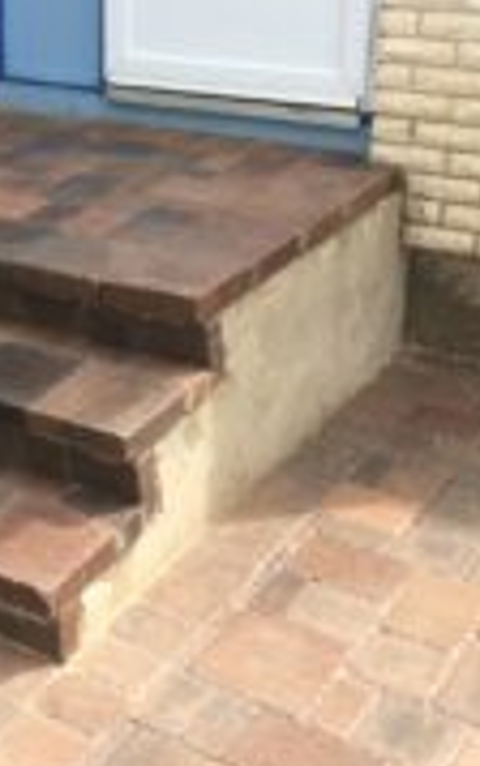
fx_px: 1276
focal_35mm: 61
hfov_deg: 20.9
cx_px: 56
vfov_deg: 33.4
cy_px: 332
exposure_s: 1/789
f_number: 2.2
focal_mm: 4.15
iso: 32
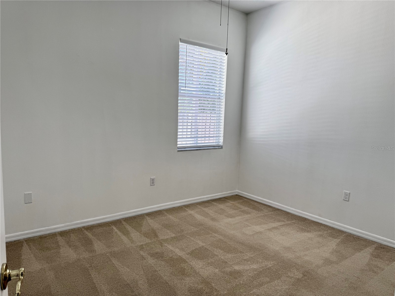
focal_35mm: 24
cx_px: 198
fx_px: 274
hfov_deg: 71.6
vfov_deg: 56.8
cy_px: 148
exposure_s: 1/120
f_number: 1.78
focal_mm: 6.76
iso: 80
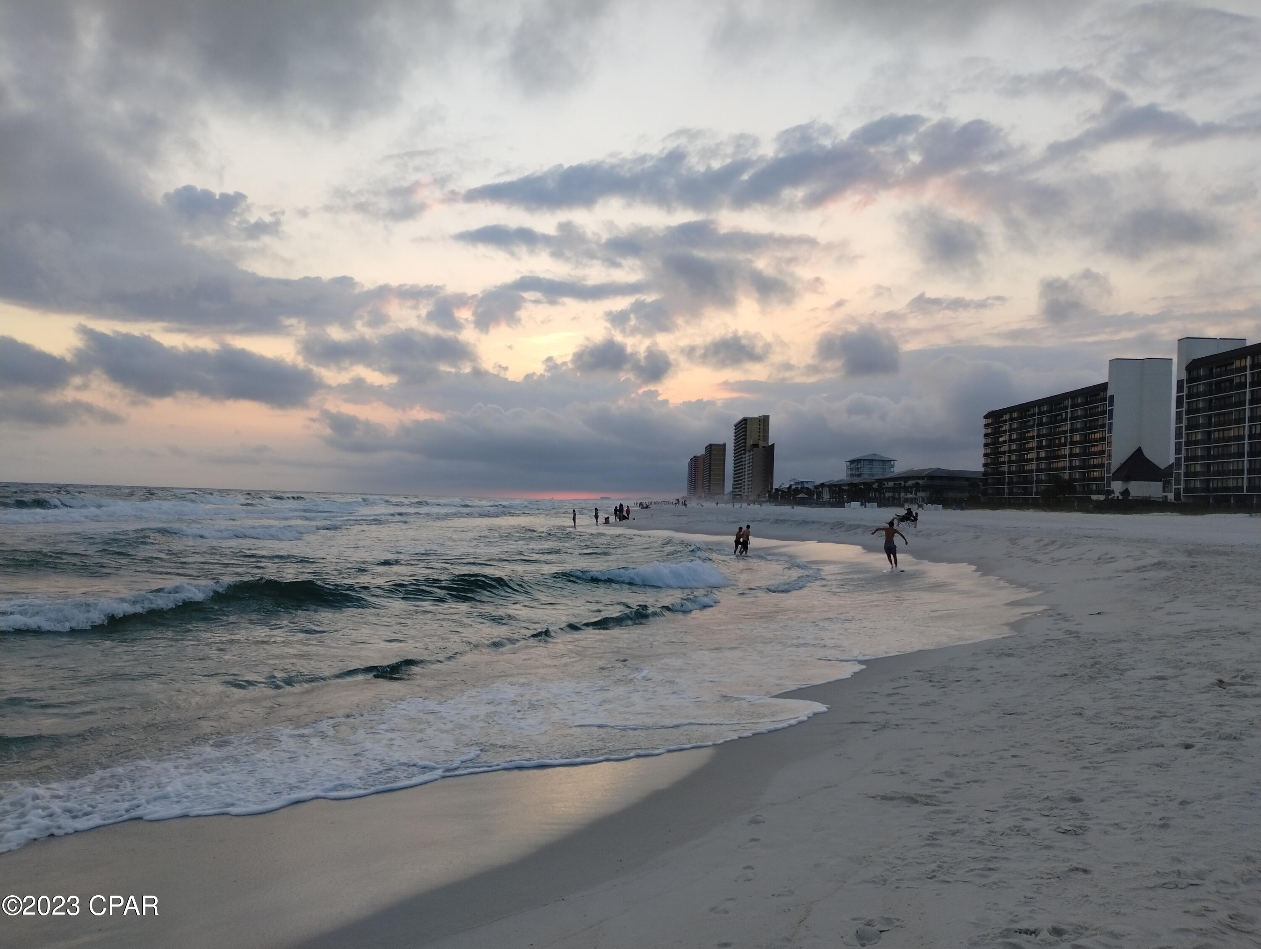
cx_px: 630
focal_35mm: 28
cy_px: 474
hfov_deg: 63.4
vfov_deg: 49.8
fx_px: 1021
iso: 108
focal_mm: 4.27
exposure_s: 1/120
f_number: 1.8
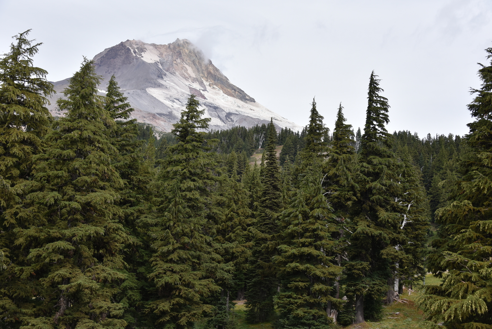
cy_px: 164
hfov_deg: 39.6
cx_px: 246
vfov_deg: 27.0
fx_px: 683
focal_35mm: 50
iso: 100
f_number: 8
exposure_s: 1/250
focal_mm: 50
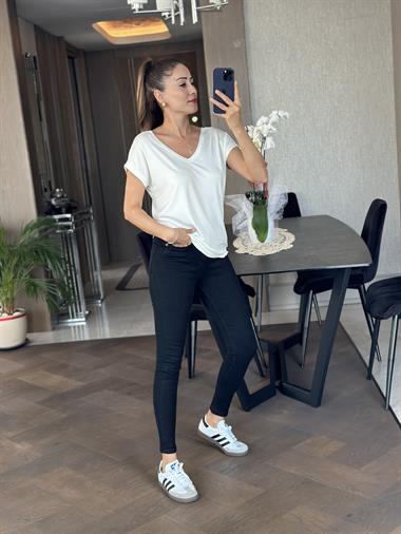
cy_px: 267
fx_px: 741
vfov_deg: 39.6
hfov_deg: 30.3
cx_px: 200
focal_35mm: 48
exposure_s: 1/60
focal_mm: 6.86
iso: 125
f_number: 1.78
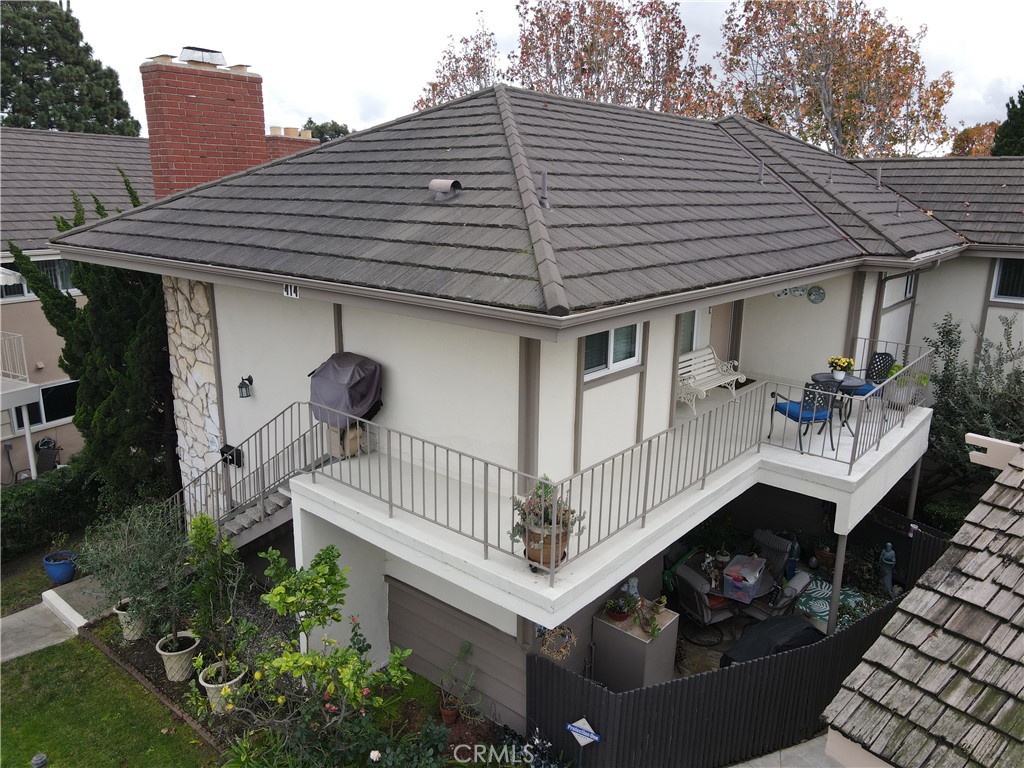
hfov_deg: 71.6
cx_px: 512
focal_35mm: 24
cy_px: 384
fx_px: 710
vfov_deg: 56.8
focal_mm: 4.5
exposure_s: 1/15
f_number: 2.8
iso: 100
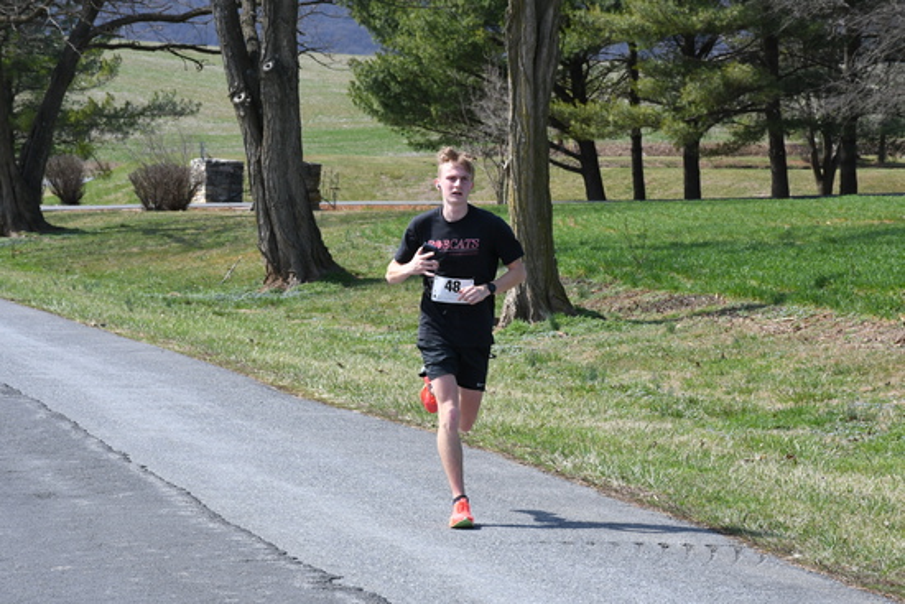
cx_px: 452
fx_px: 3583
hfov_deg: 14.4
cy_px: 302
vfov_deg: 9.6
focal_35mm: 142
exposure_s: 1/640
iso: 1000
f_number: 14
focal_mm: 95
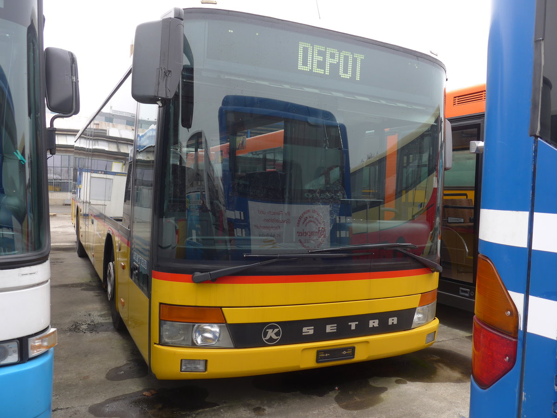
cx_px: 278
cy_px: 209
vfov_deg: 48.2
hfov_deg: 61.7
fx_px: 467
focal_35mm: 29
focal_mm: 6
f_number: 2.8
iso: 80
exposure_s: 1/125
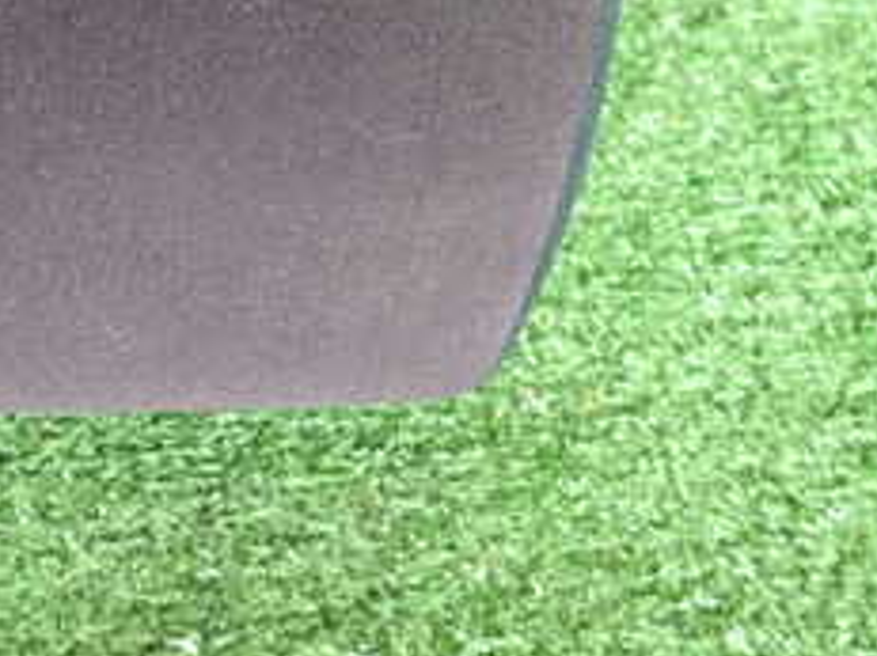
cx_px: 0
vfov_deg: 21.7
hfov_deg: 28.1
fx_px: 1646
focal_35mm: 65
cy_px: -4
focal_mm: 4.5
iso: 250
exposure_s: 1/30
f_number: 2
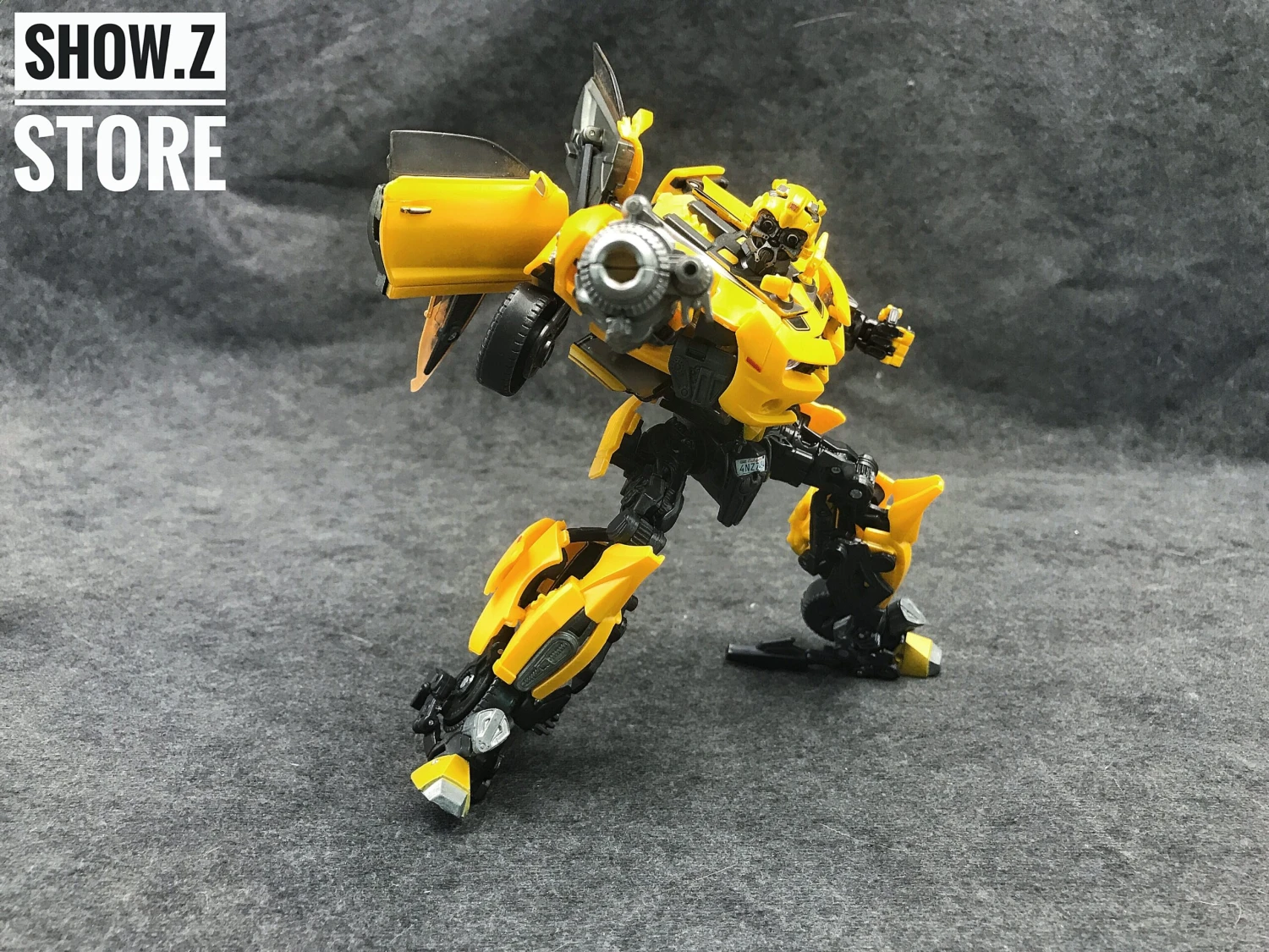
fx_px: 1026
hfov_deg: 63.4
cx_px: 634
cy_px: 476
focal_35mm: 28
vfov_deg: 49.7
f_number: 1.8
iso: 32
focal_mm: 3.99
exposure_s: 1/33
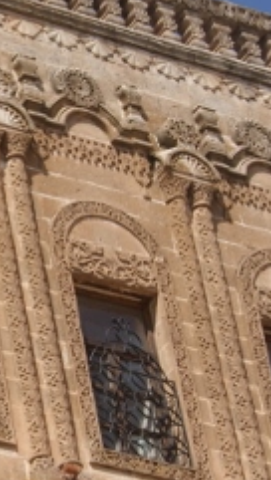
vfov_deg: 9.2
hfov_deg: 5.1
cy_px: 223
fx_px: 2991
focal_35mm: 235
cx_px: -259
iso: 100
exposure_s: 1/250
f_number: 9
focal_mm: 45
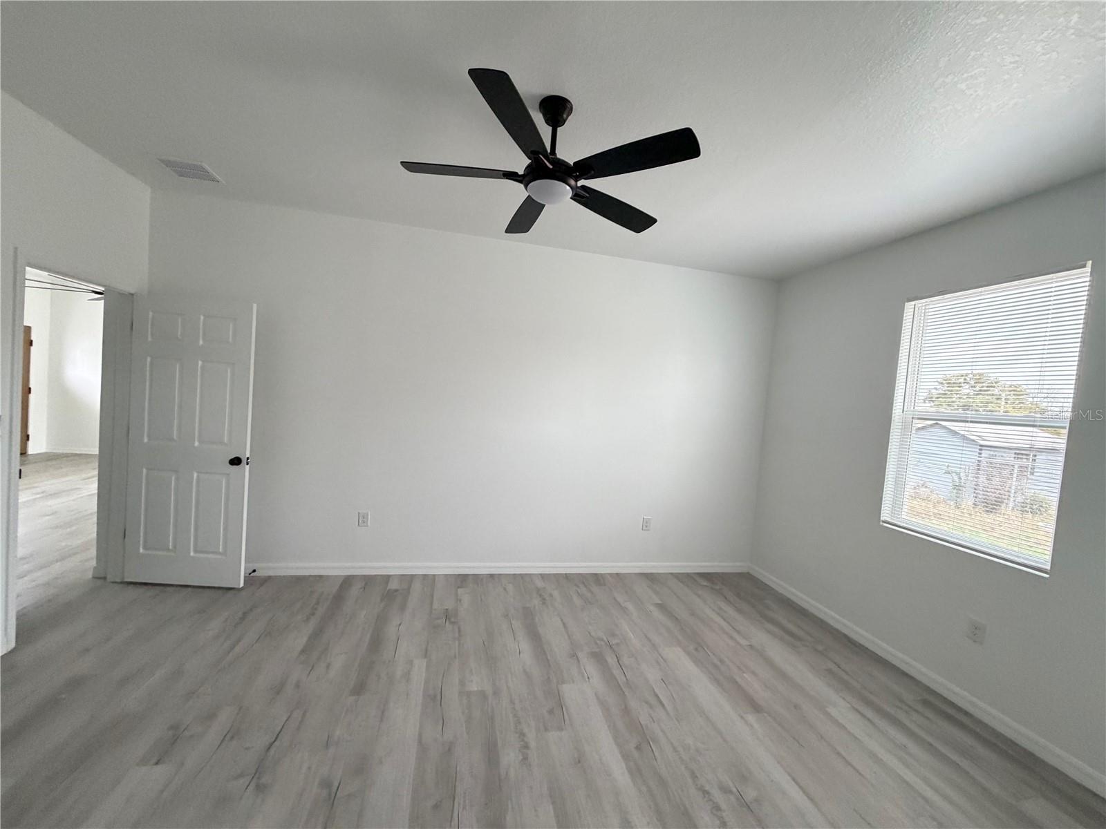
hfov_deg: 102.1
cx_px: 553
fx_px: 447
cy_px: 414
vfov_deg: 85.7
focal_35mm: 14
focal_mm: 2.22
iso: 320
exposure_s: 1/120
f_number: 2.2
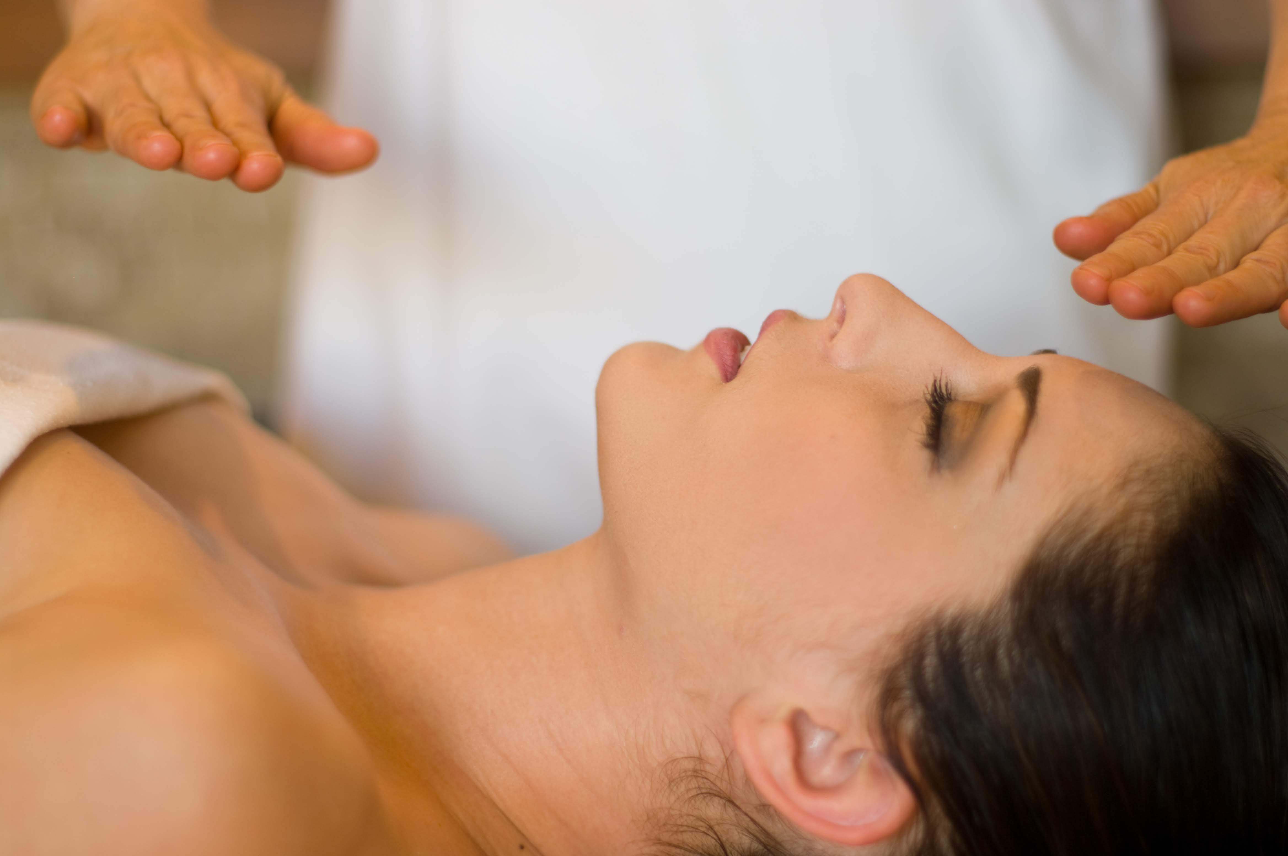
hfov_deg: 27.0
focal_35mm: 75
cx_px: 644
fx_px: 2680
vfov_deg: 18.1
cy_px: 428
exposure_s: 1/60
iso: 100
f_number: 2
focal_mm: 50
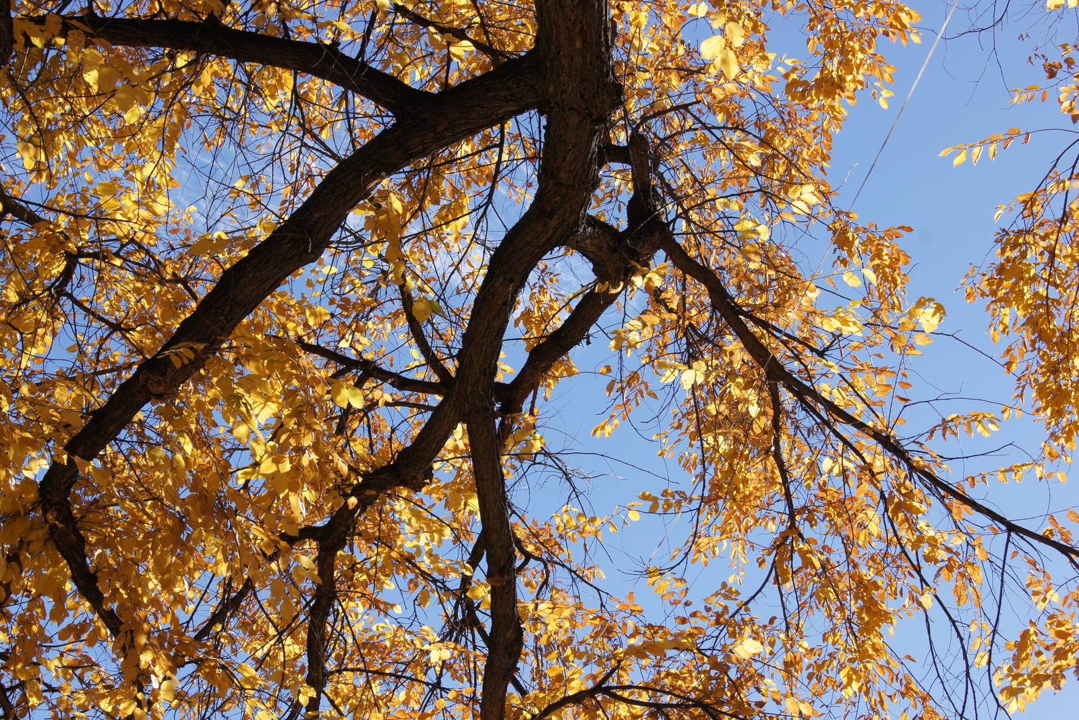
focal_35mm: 75
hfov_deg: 27.0
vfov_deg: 18.2
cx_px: 540
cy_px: 360
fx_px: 2248
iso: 200
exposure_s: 1/250
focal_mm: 50
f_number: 9
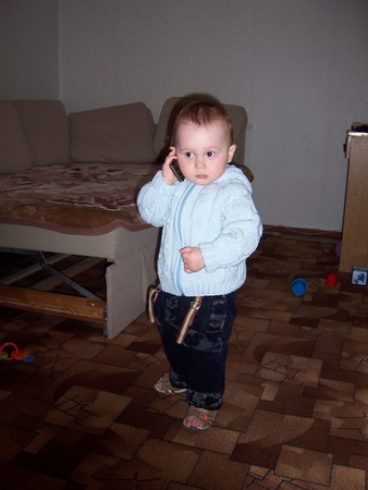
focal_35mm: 36
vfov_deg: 51.3
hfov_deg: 39.7
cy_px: 245
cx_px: 184
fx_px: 510
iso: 80
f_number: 2.8
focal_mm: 6.2
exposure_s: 1/60
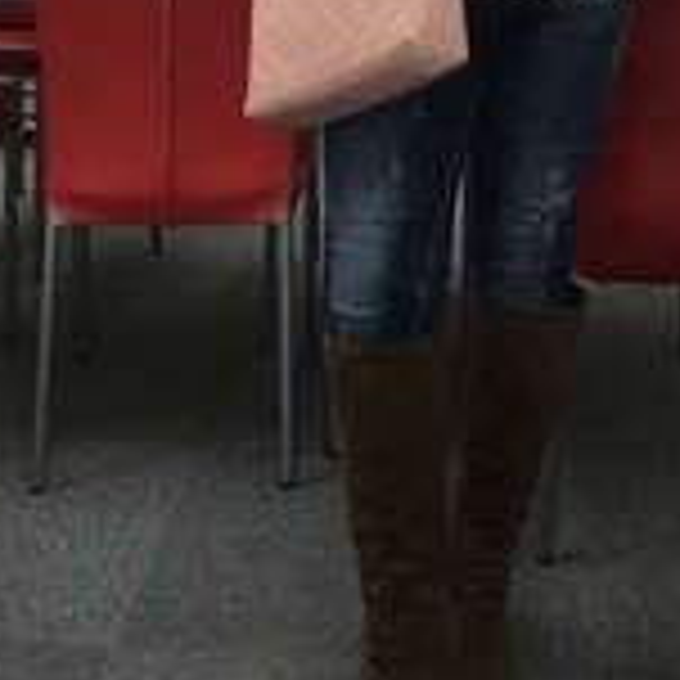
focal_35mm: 68
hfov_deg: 25.2
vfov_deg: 23.8
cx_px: 459
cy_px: -63
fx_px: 1511
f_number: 2.2
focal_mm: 4.15
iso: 25
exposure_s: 1/30
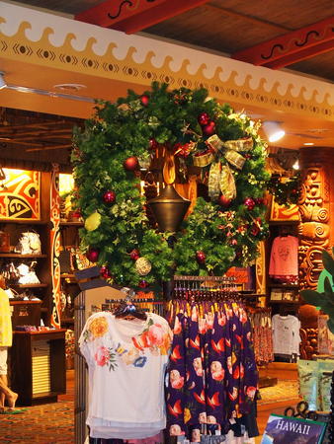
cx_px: 167
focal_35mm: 76
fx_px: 977
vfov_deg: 25.6
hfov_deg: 19.4
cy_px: 222
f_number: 2.8
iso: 800
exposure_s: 1/60
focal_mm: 16.1
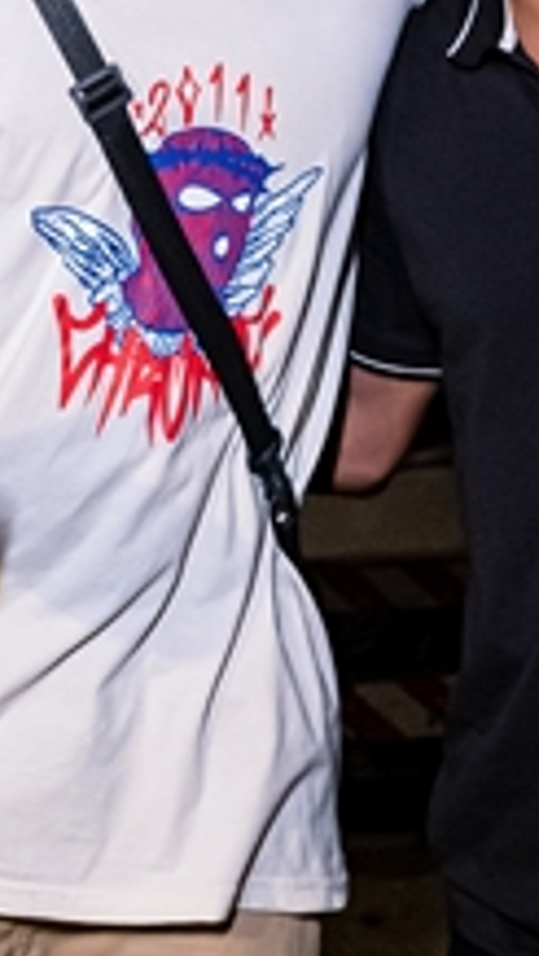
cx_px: 372
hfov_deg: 9.5
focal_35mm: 128
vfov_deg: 16.7
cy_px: 708
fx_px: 3245
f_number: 2.8
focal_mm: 24
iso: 2000
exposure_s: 1/400
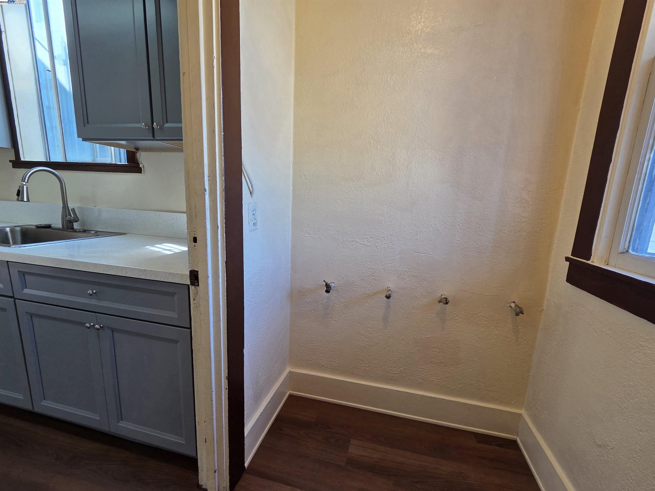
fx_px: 246
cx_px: 328
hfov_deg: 106.2
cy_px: 246
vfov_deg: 89.9
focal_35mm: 13
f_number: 2.2
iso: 125
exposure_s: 1/120
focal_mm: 2.2
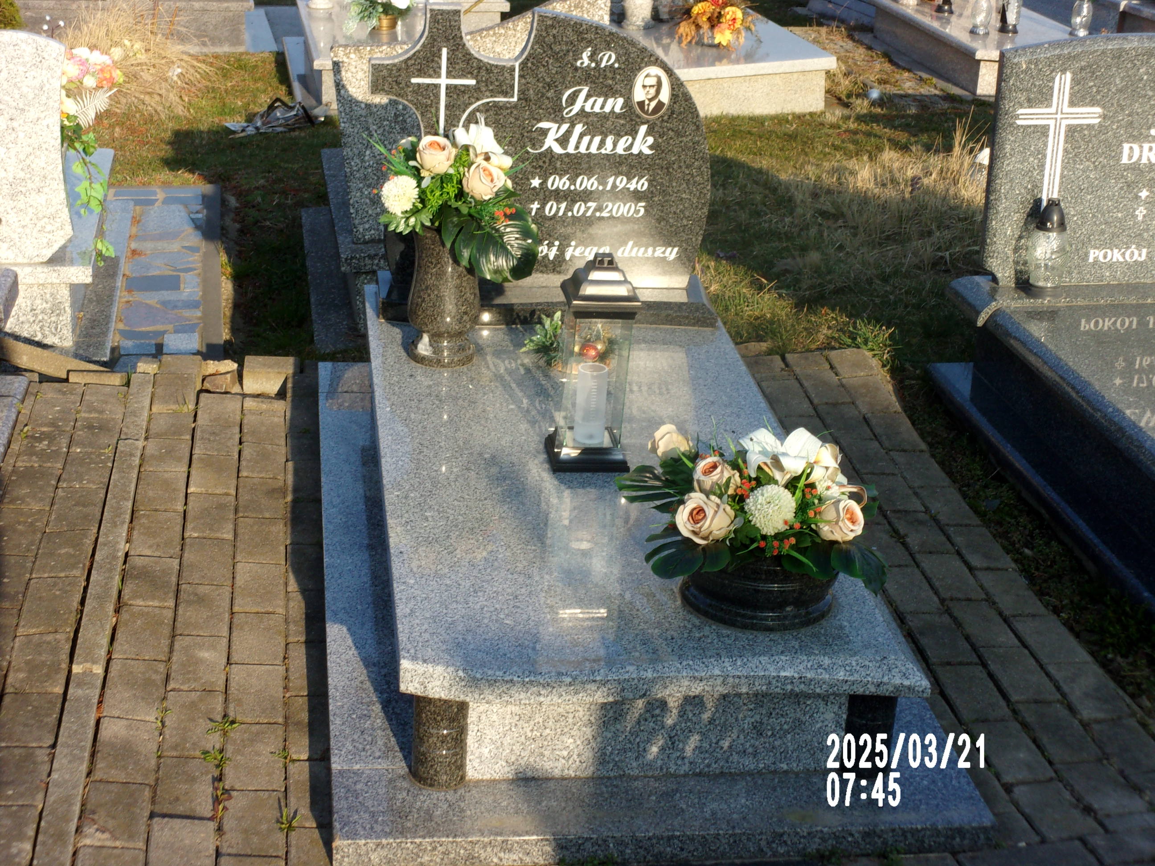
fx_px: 2135
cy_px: 433
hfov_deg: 30.3
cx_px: 578
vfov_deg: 22.9
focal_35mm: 64
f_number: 13.7
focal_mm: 11.5
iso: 80
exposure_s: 1/38
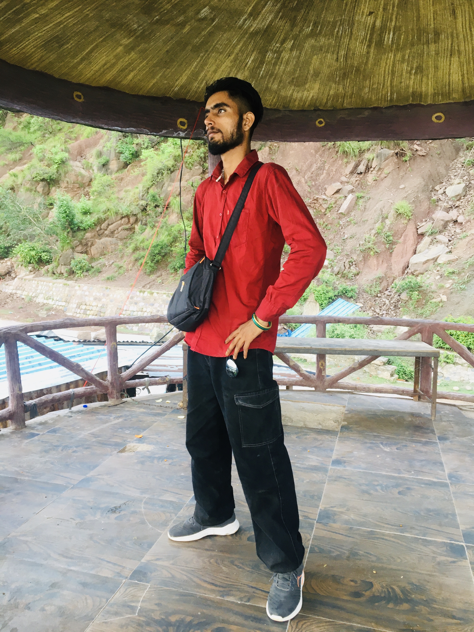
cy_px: 316
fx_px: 529
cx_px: 237
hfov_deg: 48.2
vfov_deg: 61.7
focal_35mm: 29
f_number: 2.2
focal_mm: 4.15
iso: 40
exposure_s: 1/33
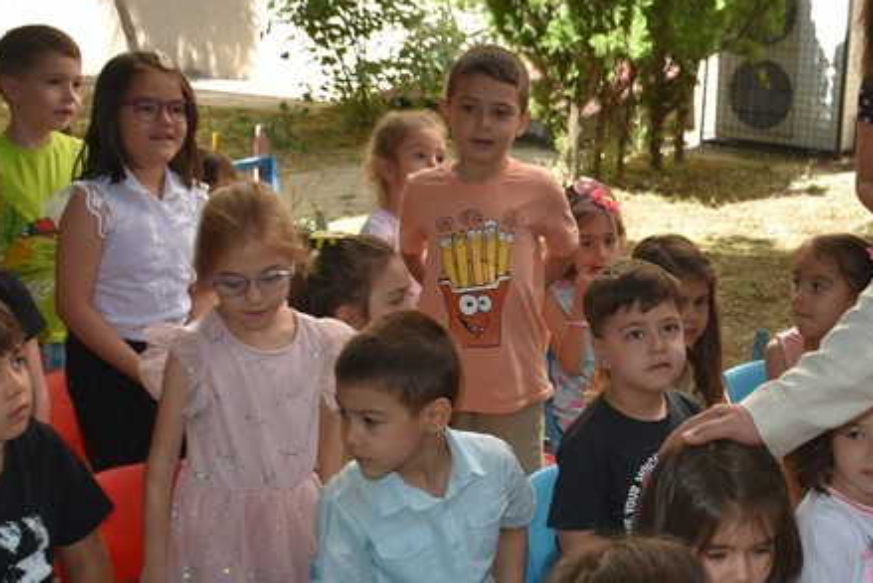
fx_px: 1528
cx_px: 754
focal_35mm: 63
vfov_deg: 21.6
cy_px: 324
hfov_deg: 30.7
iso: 100
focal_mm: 18
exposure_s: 1/250
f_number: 5
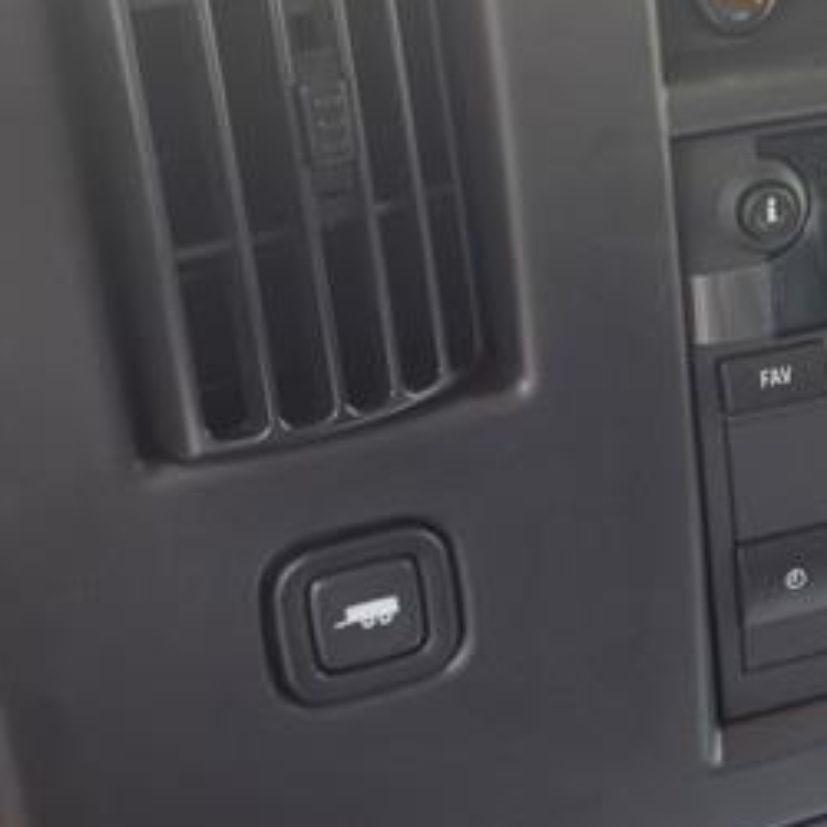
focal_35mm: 61
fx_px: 1649
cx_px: 787
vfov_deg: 27.9
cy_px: 232
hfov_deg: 26.9
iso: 50
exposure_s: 1/120
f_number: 1.9
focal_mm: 3.58
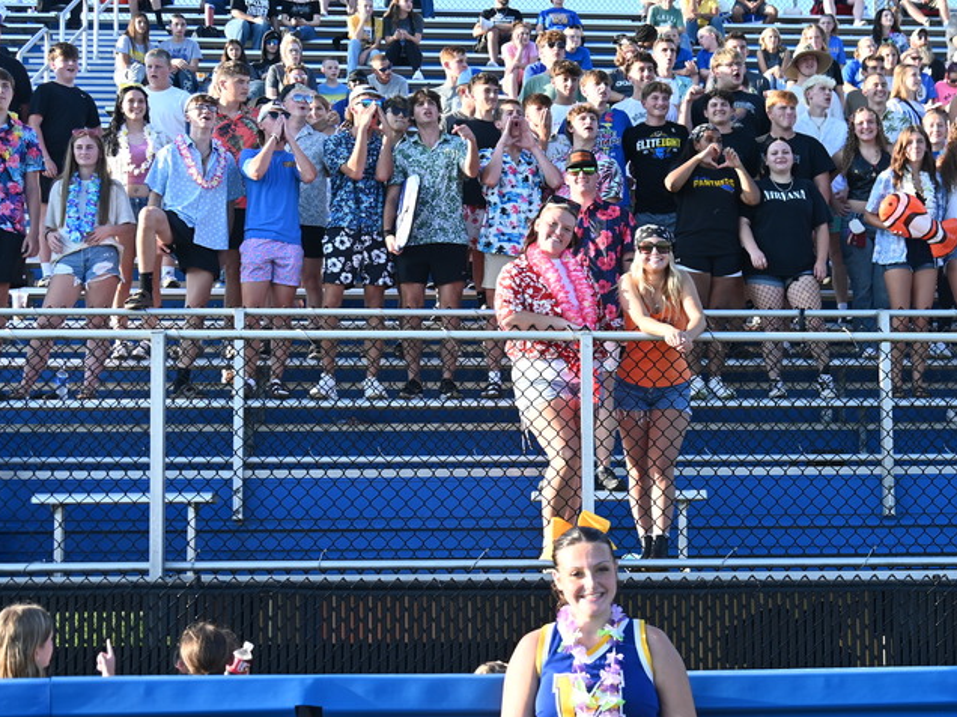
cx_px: 620
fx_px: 1797
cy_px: 369
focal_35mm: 65
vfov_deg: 22.6
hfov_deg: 29.7
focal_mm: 28
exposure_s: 1/250
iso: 200
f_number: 5
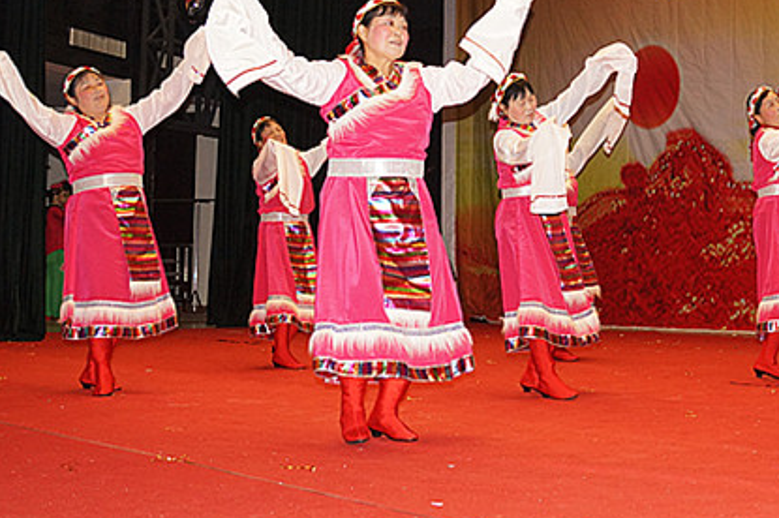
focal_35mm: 62
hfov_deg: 31.5
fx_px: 1341
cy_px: 130
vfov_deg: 21.7
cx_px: 636
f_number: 3.2
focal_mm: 22
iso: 800
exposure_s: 1/160
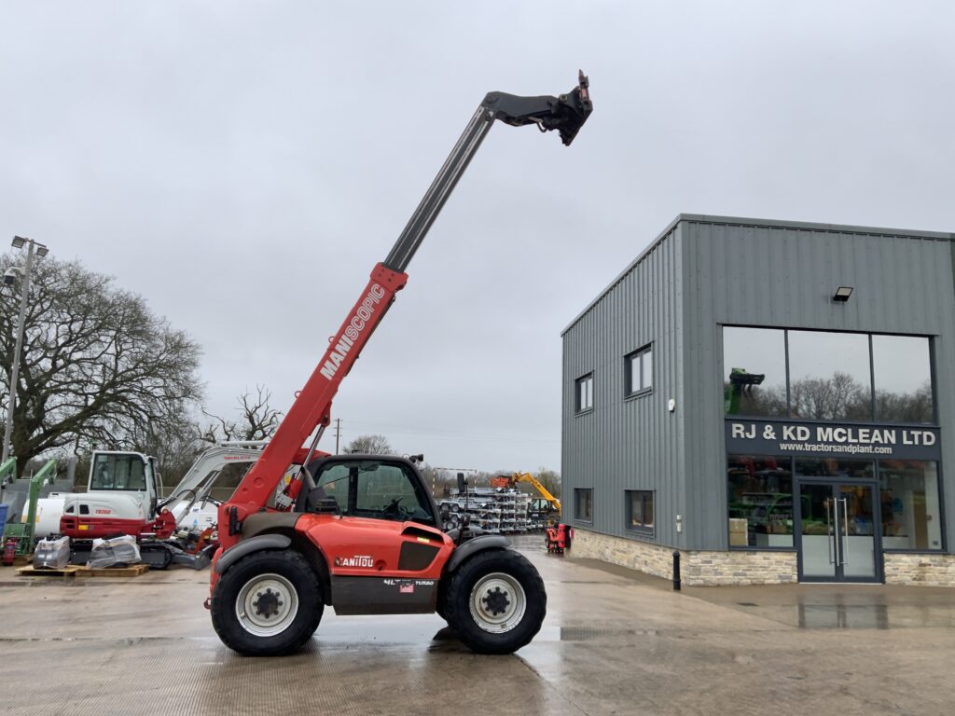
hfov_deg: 61.7
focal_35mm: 29
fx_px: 800
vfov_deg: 48.2
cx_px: 478
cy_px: 358
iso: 20
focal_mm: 3
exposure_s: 1/122
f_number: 1.8
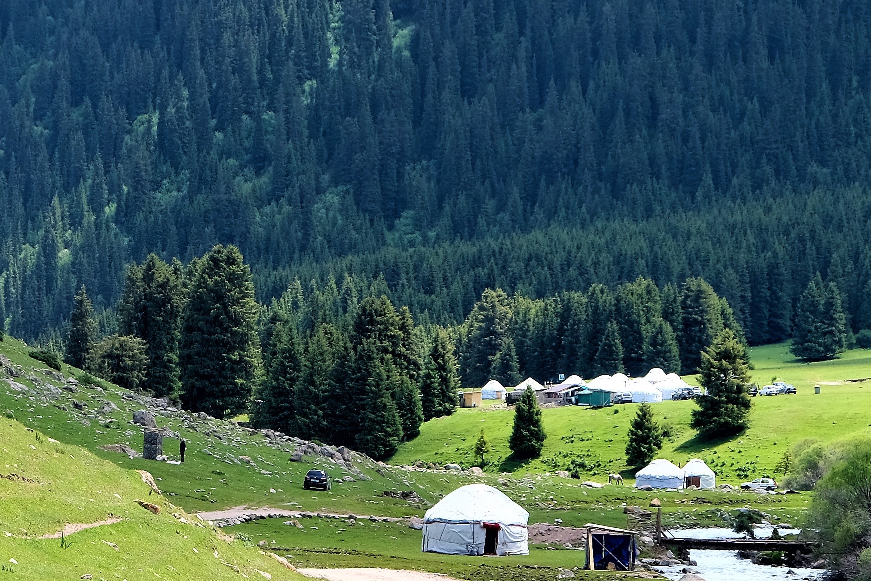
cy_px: 277
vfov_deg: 7.2
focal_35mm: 190
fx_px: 4596
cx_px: 158
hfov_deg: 10.8
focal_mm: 55
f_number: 6.4
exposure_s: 1/420
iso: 400
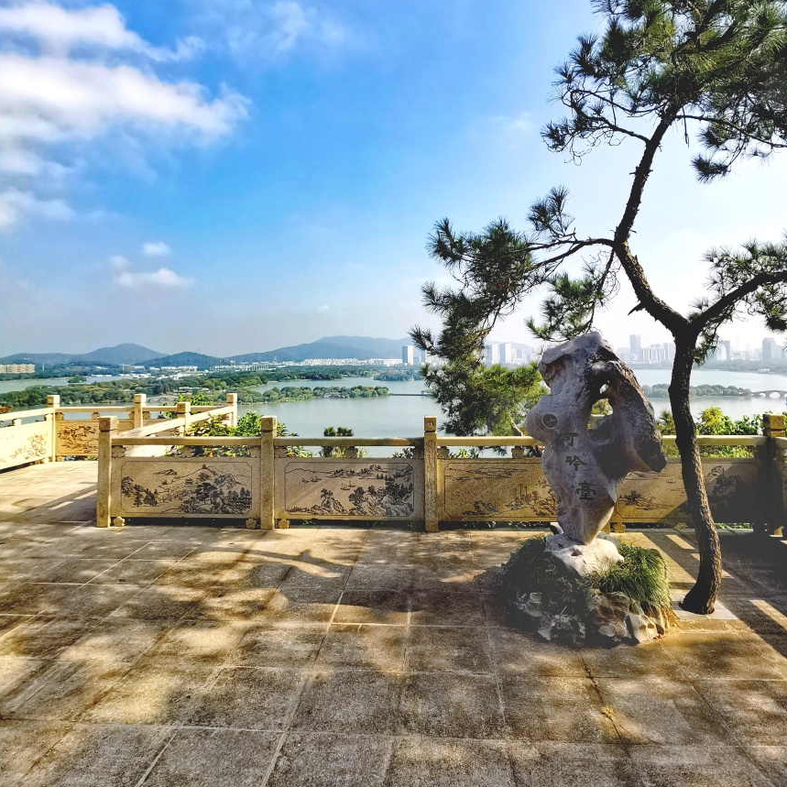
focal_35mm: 21
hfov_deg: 72.1
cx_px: 402
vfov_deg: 71.7
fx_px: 540
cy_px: 335
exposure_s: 1/488
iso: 50
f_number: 2.2
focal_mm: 2.23
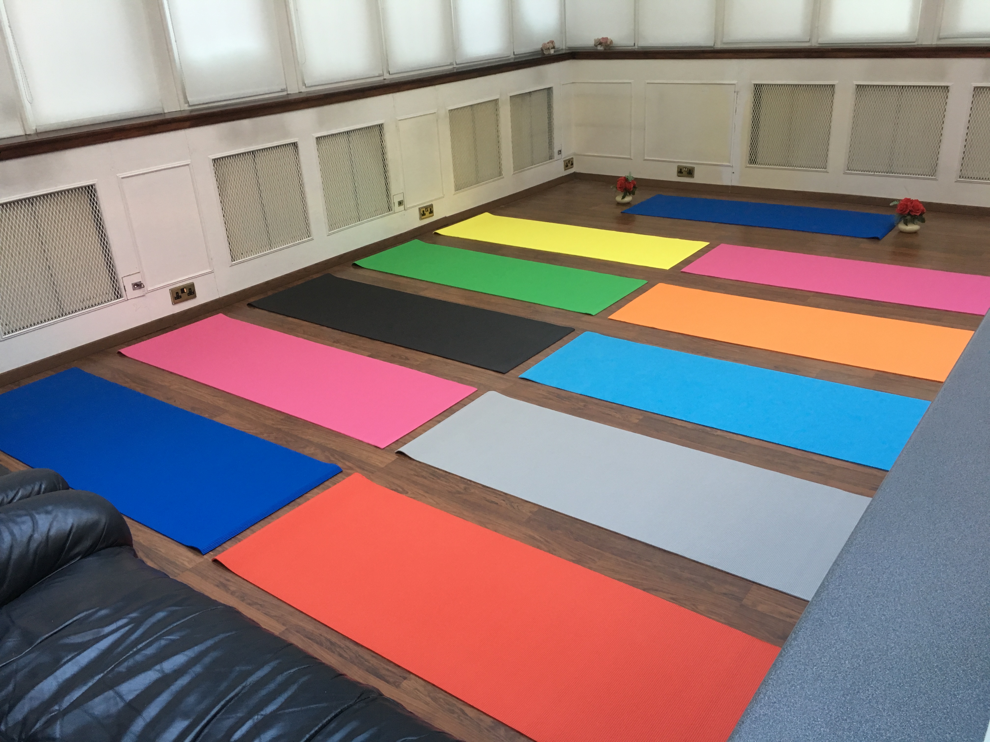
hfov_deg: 61.7
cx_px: 495
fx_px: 829
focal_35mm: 29
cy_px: 371
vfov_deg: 48.2
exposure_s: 1/33
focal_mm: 4.15
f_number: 2.2
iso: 125
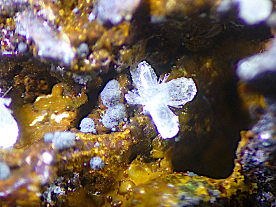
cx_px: 138
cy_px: 104
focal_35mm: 100
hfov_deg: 19.6
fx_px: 797
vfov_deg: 14.8
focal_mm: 18
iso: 400
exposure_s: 1/13
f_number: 5.7
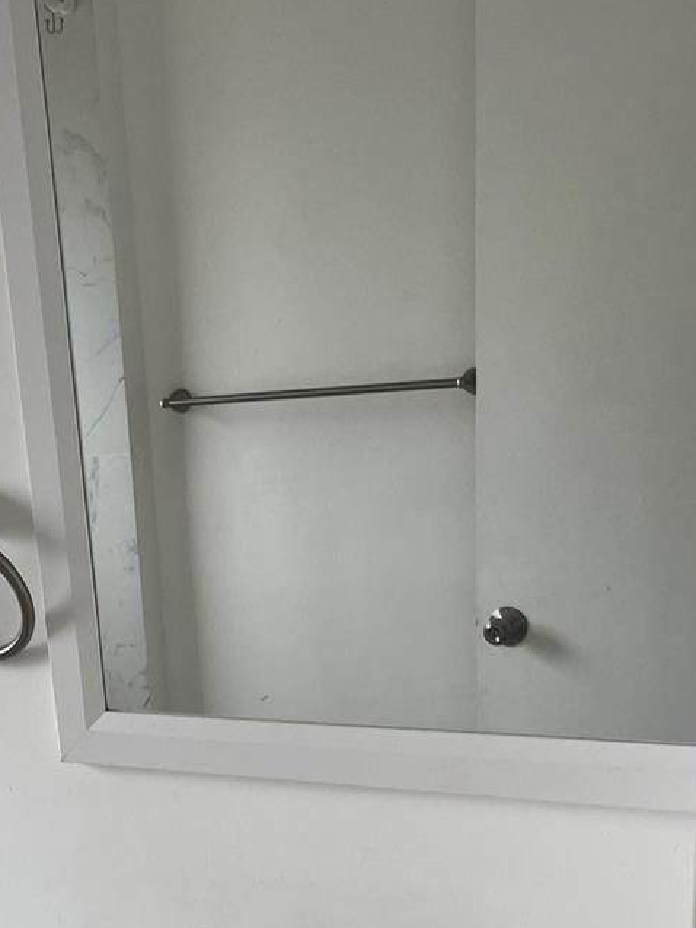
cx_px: 173
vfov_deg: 37.2
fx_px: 1313
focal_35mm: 49
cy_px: 774
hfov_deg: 29.2
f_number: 1.6
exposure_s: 1/60
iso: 80
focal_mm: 5.1
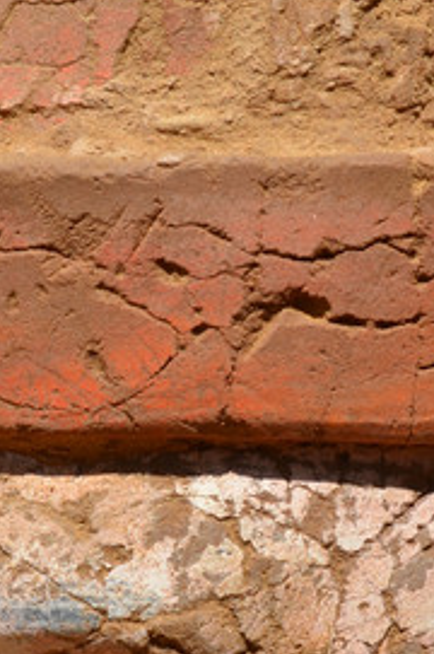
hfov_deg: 9.8
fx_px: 2538
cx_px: 115
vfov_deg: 14.7
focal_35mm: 140
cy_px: 385
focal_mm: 26
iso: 100
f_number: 9
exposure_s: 1/320
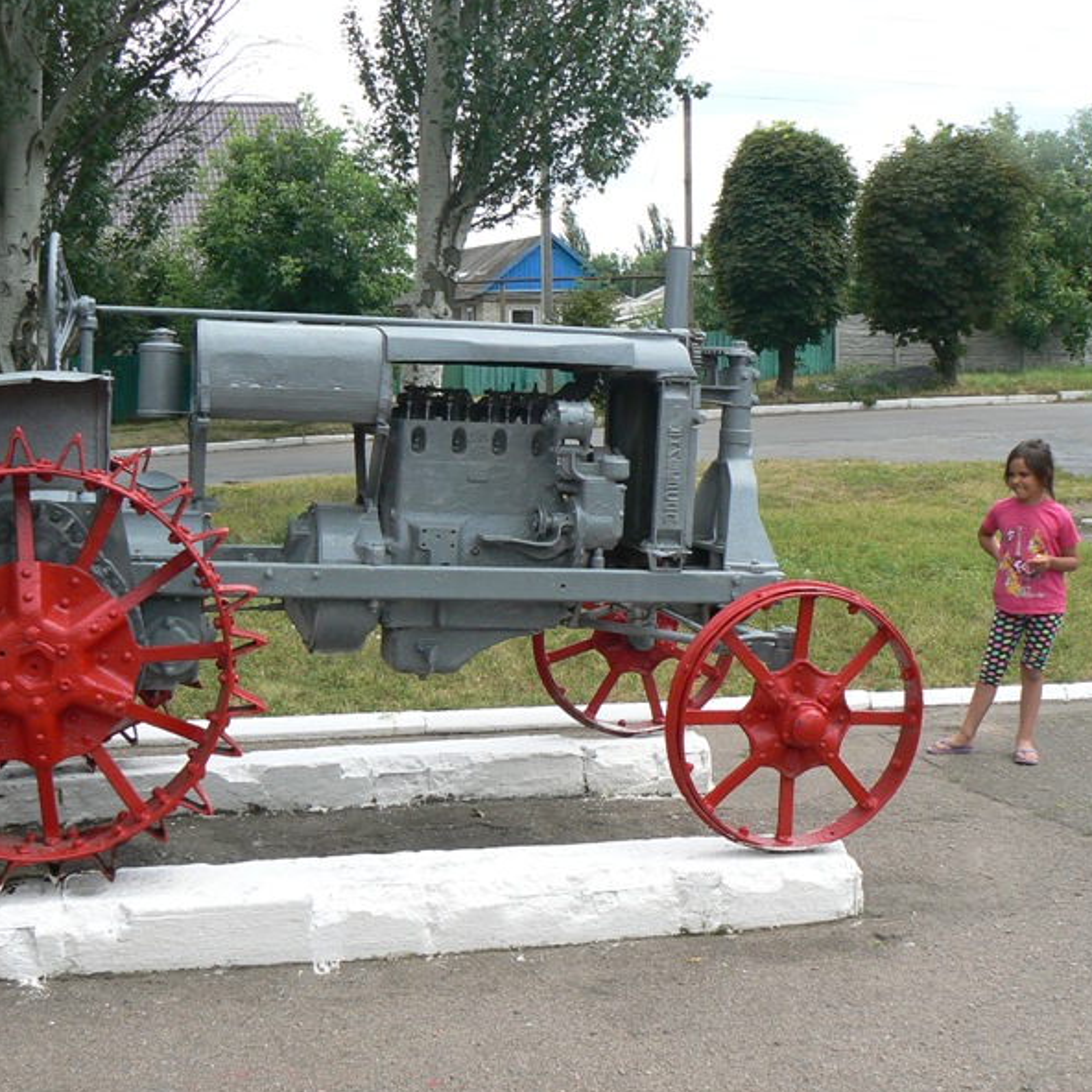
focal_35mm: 43
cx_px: 435
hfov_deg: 39.0
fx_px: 1535
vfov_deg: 39.2
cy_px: 550
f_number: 5.6
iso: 80
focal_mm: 6
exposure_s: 1/200
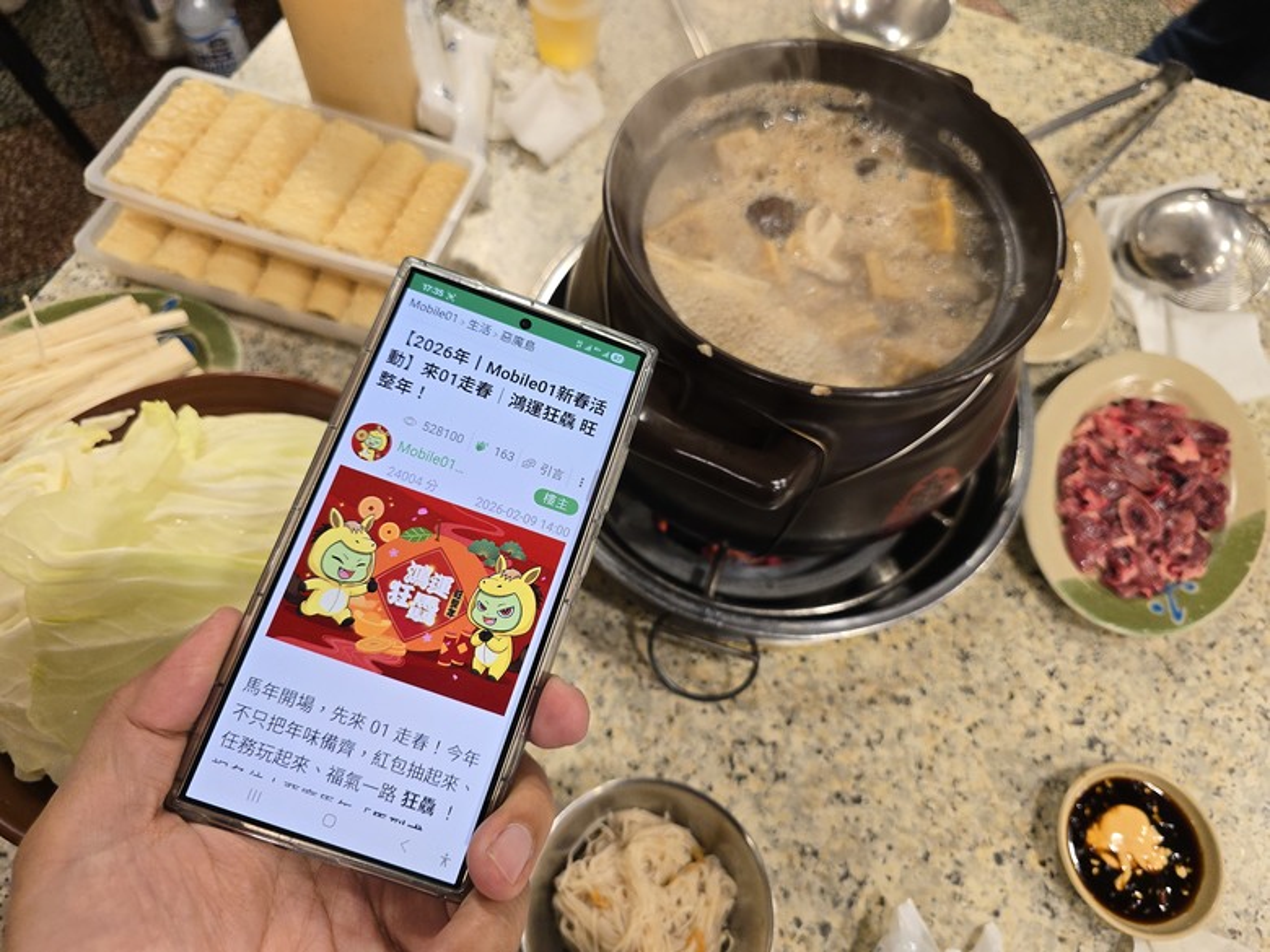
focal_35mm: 23
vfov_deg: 58.9
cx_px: 635
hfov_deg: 73.9
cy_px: 476
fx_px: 844
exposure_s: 1/120
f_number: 1.7
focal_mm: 6.3
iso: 250
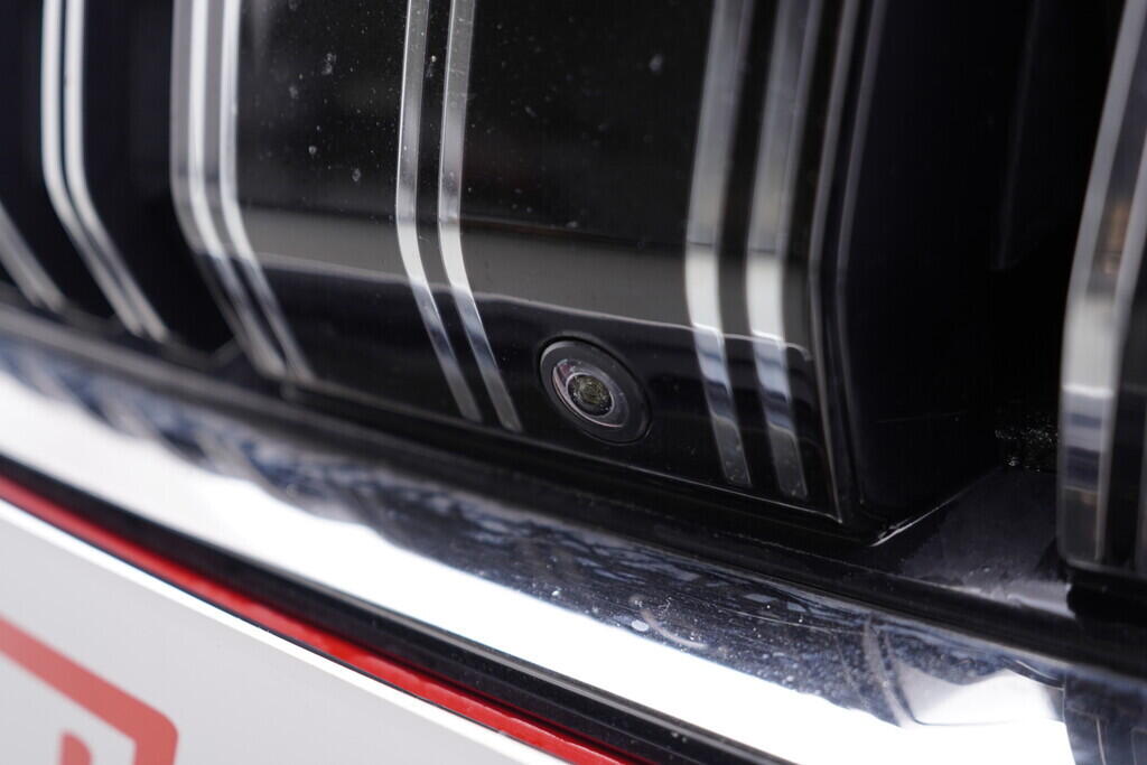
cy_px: 382
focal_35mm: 36
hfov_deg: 53.1
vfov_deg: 36.9
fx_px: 1147
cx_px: 574
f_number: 2.8
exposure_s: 1/40
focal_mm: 24
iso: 200
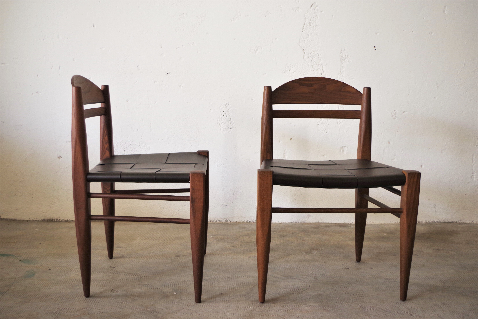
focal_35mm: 36
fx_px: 478
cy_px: 160
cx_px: 239
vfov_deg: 36.9
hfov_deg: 53.1
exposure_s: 1/60
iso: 400
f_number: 4
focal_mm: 24.38
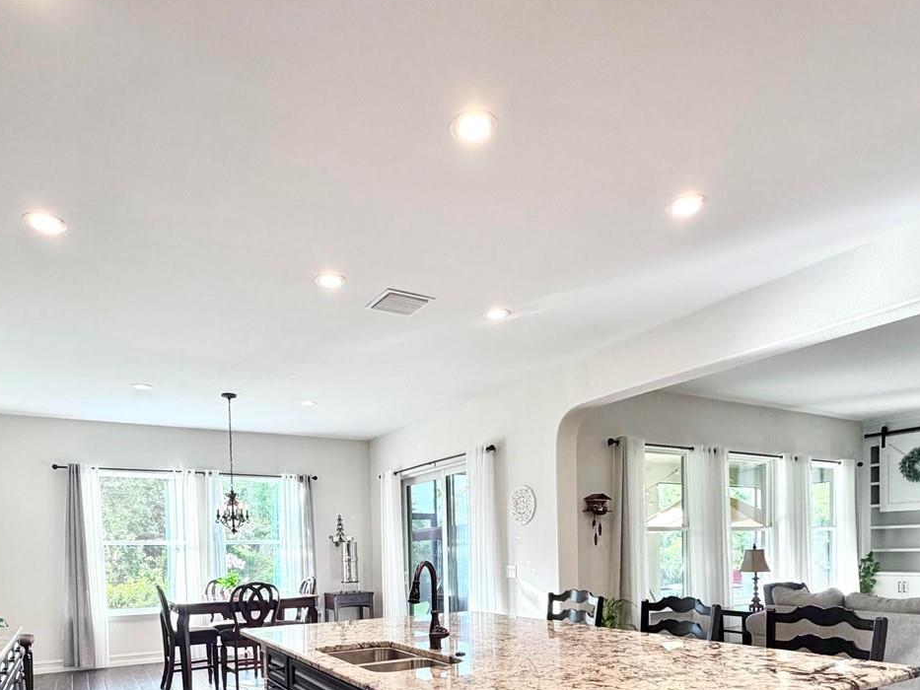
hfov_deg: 71.5
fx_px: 638
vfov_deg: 52.5
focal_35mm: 24
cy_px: 569
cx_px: 428
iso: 200
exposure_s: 1/120
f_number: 2.2
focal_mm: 2.22
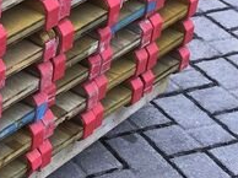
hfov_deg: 13.5
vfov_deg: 11.4
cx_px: -213
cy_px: -23
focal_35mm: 128
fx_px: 879
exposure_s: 1/100
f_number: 2.4
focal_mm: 3.3
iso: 32
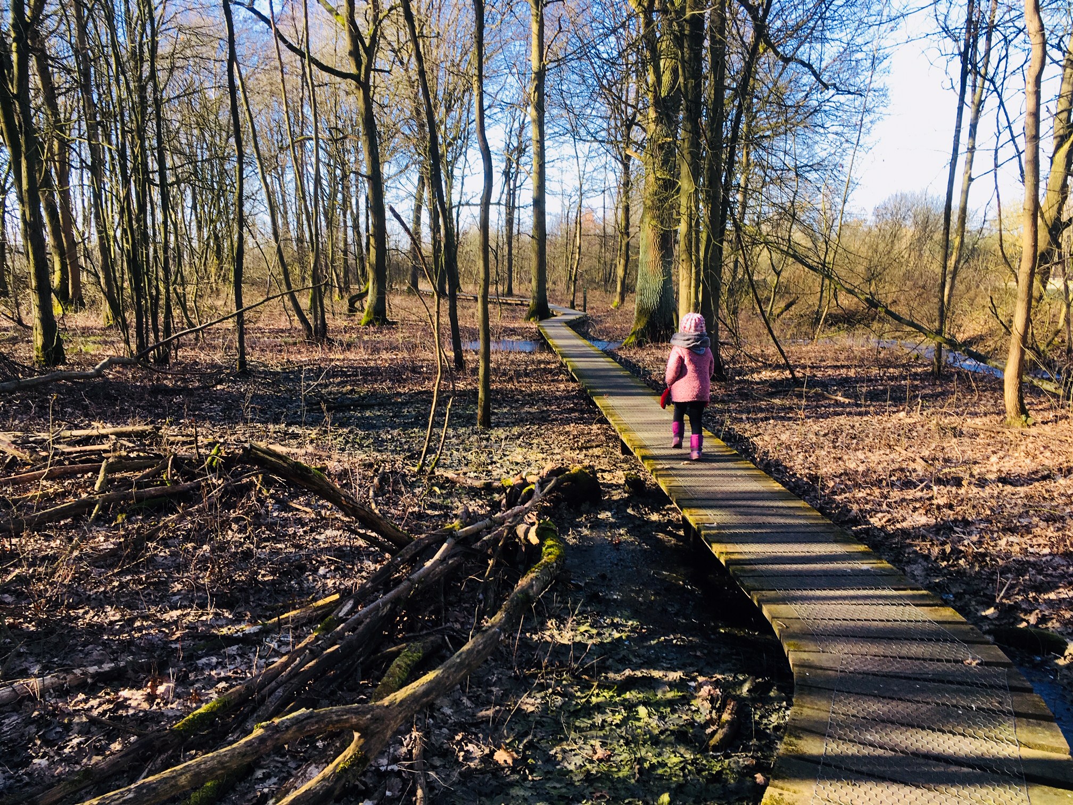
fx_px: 899
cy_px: 402
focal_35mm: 29
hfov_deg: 61.7
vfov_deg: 48.2
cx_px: 536
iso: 25
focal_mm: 4.15
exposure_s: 1/199
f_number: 2.2
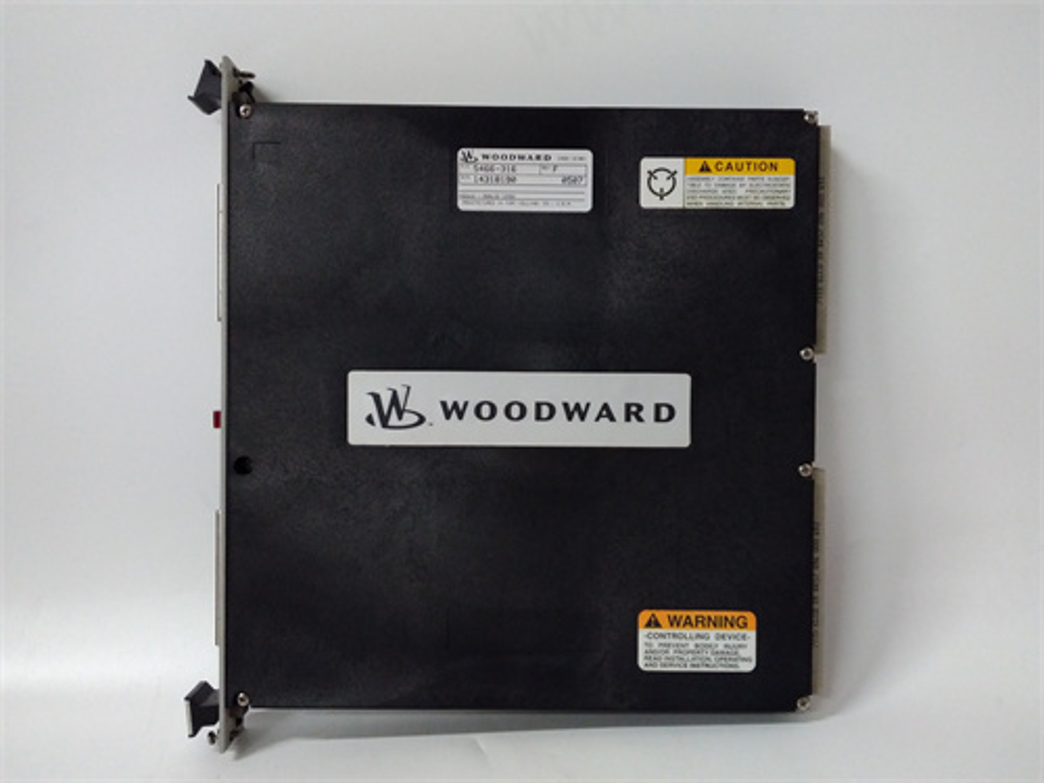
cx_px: 522
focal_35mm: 27
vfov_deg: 51.4
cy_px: 392
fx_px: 814
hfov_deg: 65.3
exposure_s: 1/33
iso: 517
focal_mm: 3.79
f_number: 2
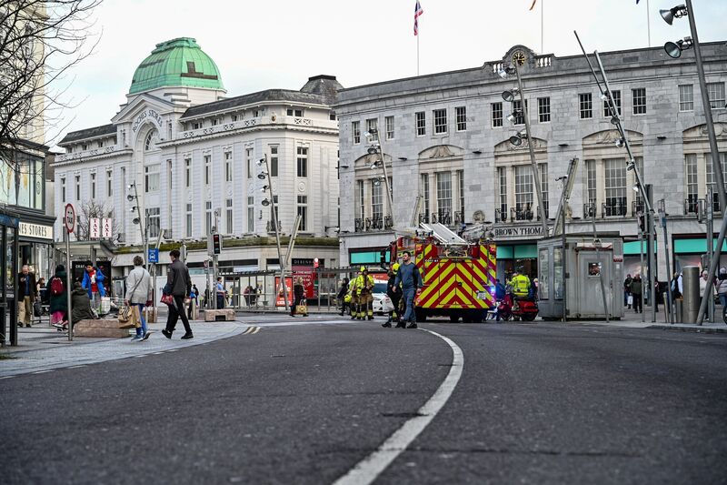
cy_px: 242
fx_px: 1514
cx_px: 364
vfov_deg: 18.2
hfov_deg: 27.0
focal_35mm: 75
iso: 200
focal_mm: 75
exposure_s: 1/250
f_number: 5
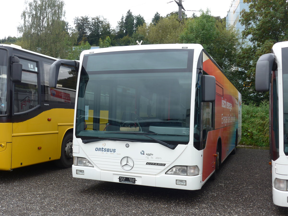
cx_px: 144
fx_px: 324
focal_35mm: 39
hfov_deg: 47.9
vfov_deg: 36.8
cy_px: 108
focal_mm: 8
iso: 80
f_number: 2.8
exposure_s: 1/500
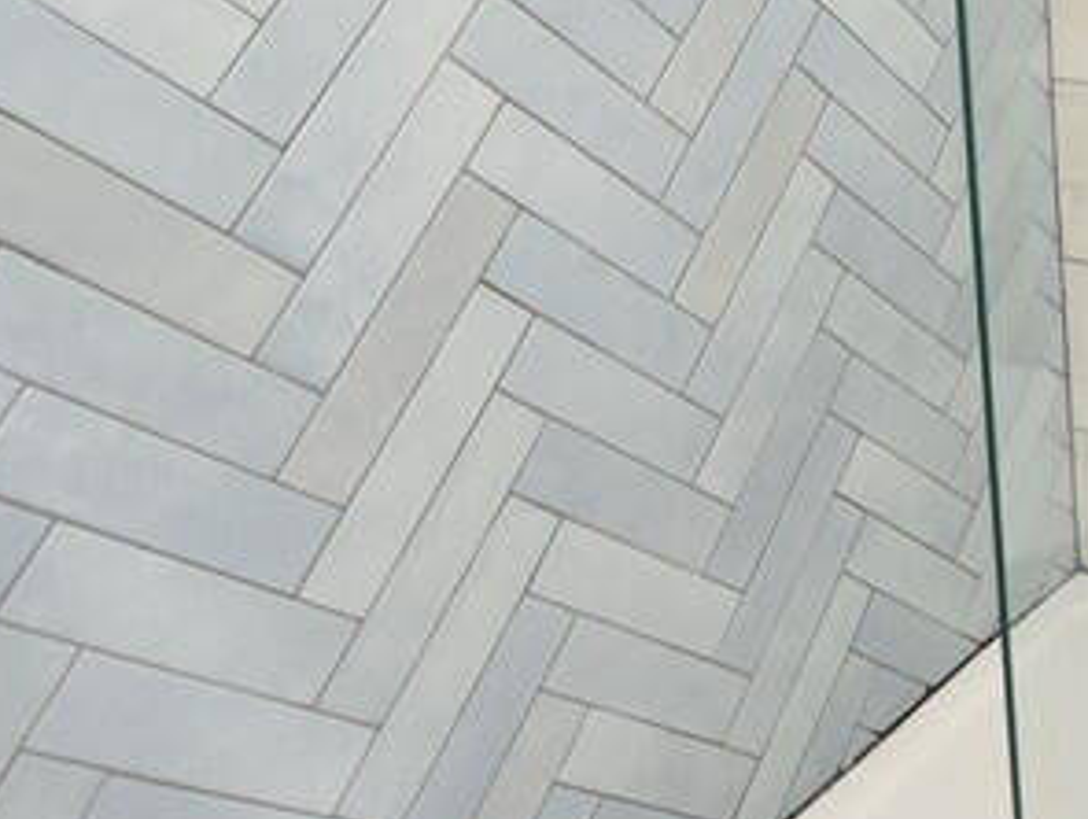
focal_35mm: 50
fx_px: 1573
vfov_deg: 27.6
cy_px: 9
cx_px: 1309
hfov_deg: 31.8
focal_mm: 10
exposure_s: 1/125
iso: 800
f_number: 4
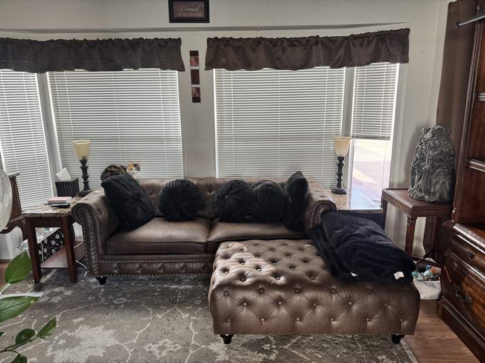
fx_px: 336
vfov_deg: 56.8
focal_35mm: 24
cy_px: 182
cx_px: 242
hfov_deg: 71.6
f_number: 1.78
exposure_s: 1/121
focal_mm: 6.76
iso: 200
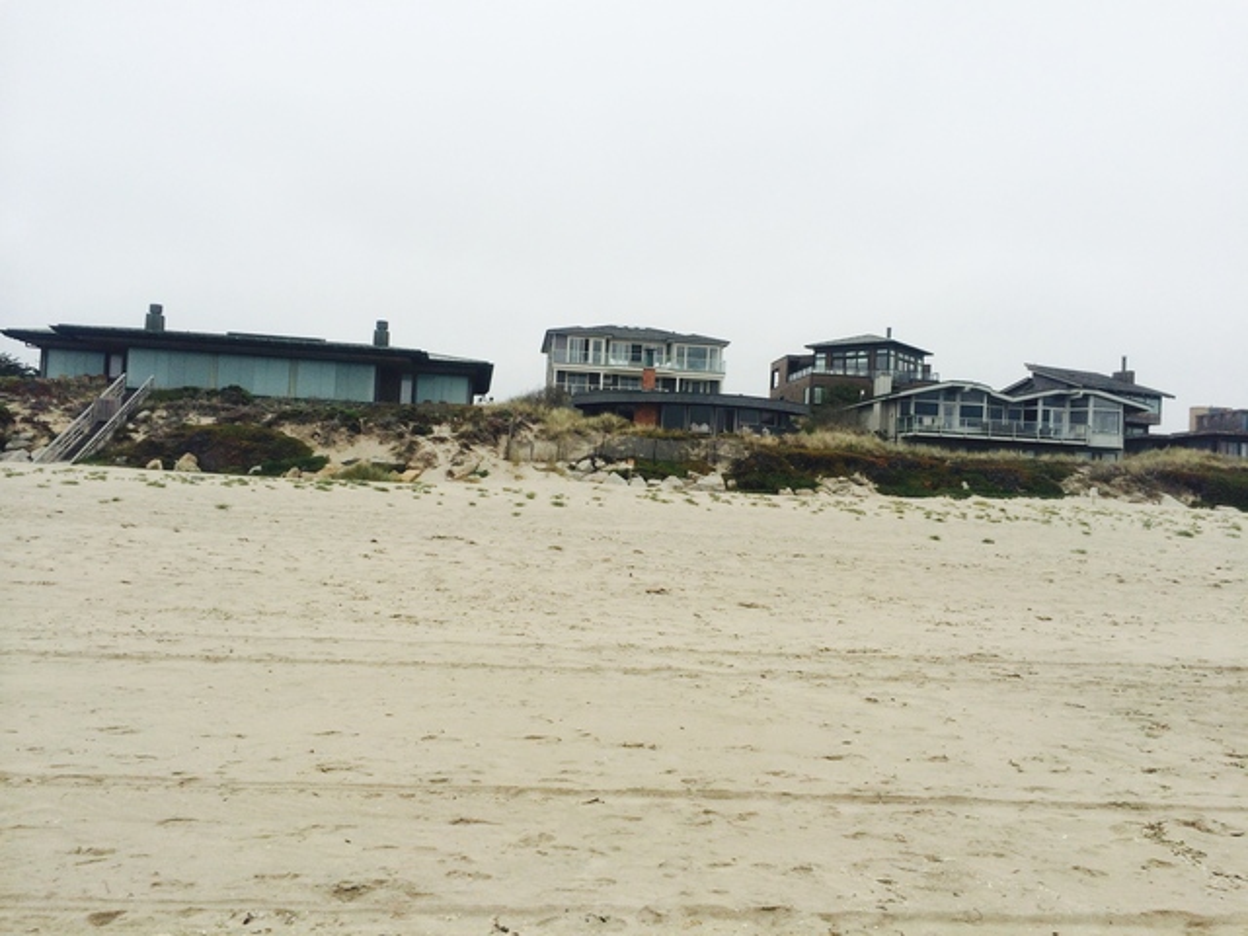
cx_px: 624
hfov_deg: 60.0
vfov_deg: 46.8
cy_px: 468
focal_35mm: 30
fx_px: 1082
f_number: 2.2
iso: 32
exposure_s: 1/1368
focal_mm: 4.12
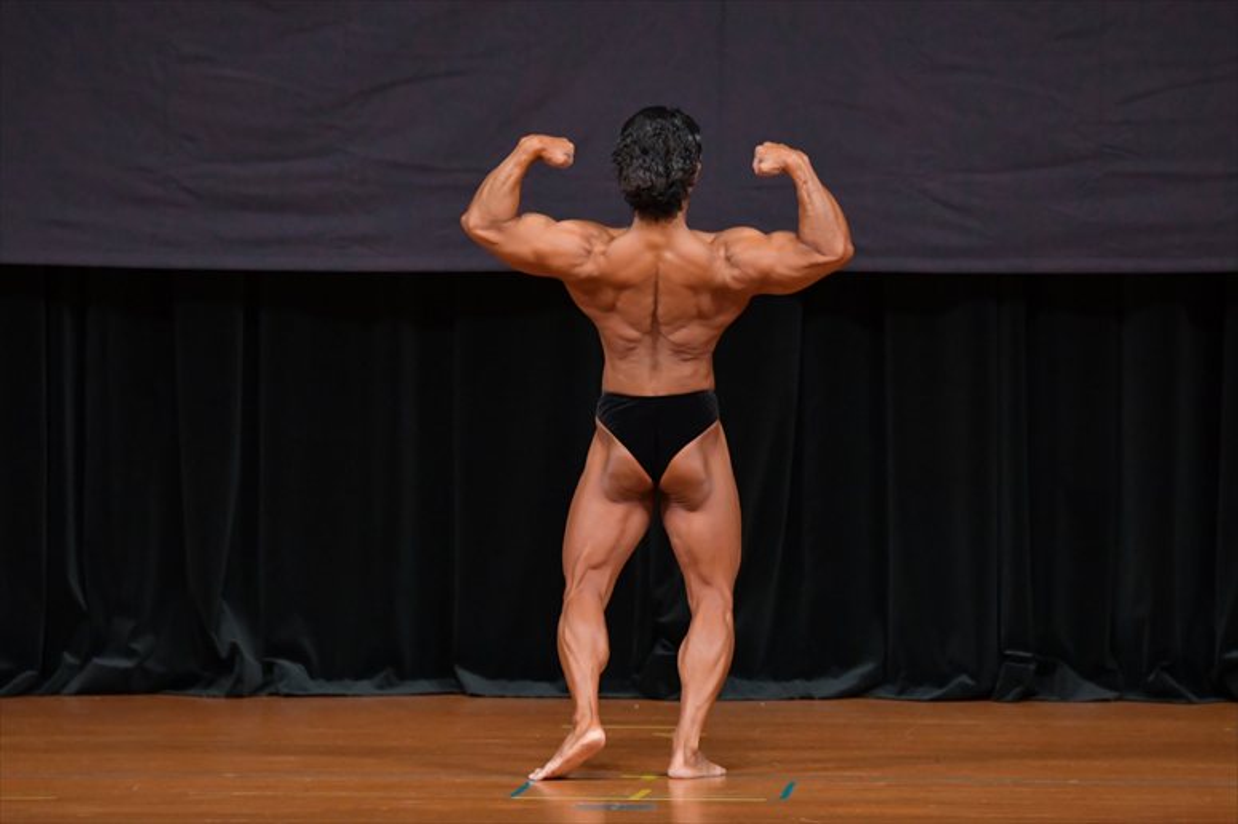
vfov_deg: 4.6
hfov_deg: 6.9
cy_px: 412
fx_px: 10312
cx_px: 619
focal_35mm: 300
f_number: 5.6
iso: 4000
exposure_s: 1/400
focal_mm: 200
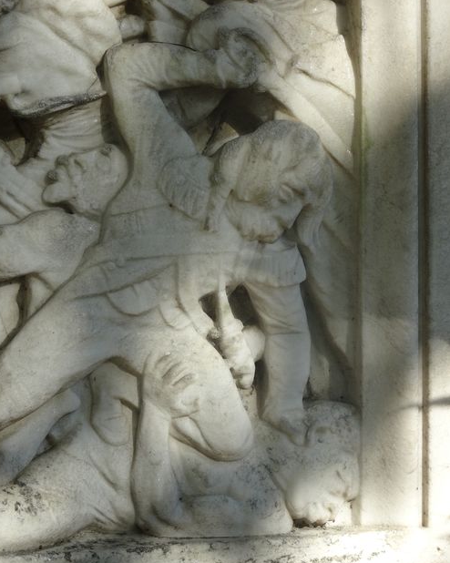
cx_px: 223
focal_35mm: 118
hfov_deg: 13.1
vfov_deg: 16.3
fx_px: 1965
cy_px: 280
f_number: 5.6
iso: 100
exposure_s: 1/125
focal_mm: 19.1
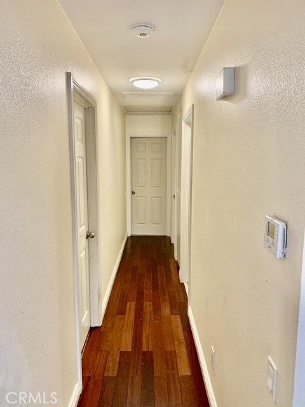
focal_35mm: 26
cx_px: 152
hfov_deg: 53.1
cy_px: 204
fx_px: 305
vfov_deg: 67.3
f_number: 1.8
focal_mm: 4.25
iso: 125
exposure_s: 1/60
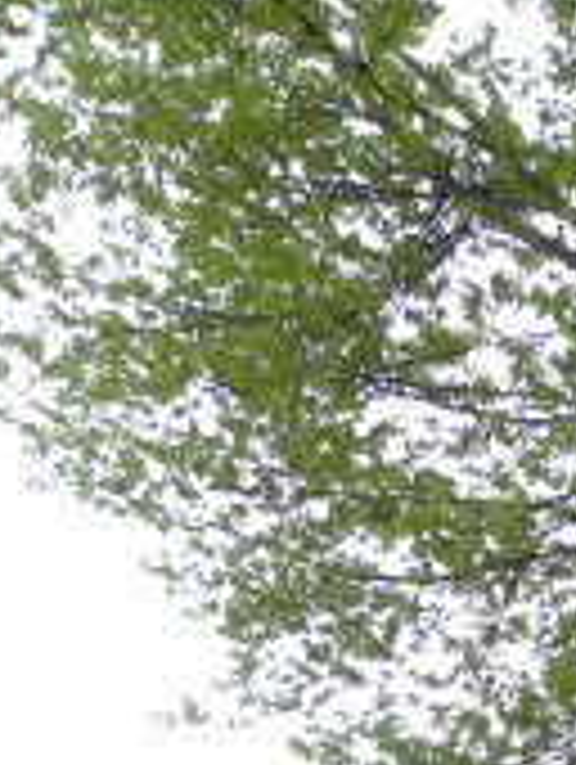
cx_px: 954
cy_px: 1395
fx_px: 2412
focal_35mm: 109
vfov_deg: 15.4
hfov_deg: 12.7
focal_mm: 5.2
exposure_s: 1/134
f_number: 3.5
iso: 64
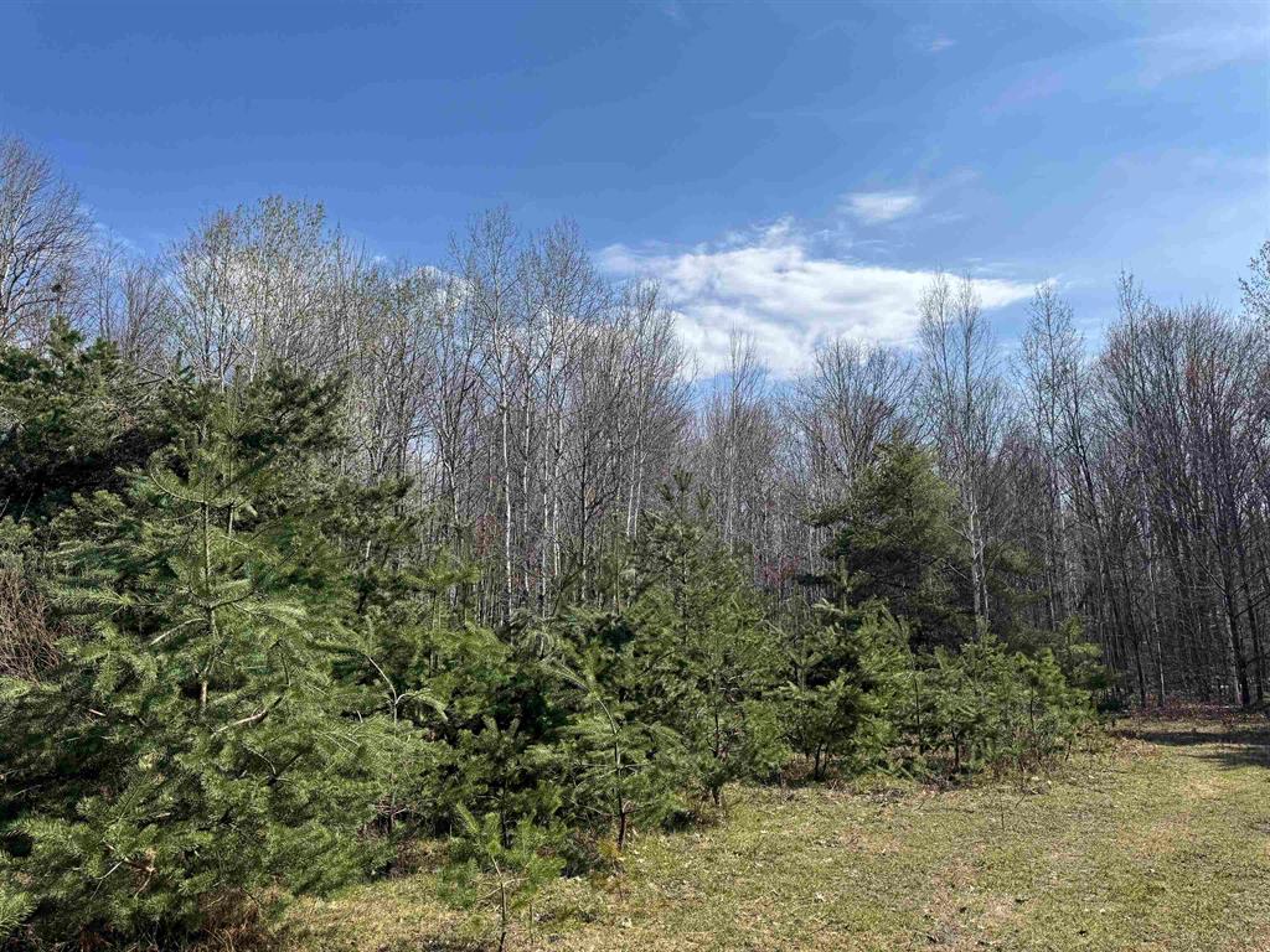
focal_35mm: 24
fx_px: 881
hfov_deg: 71.6
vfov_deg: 56.8
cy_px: 476
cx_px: 635
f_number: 1.78
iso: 80
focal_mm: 6.76
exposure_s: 1/5814
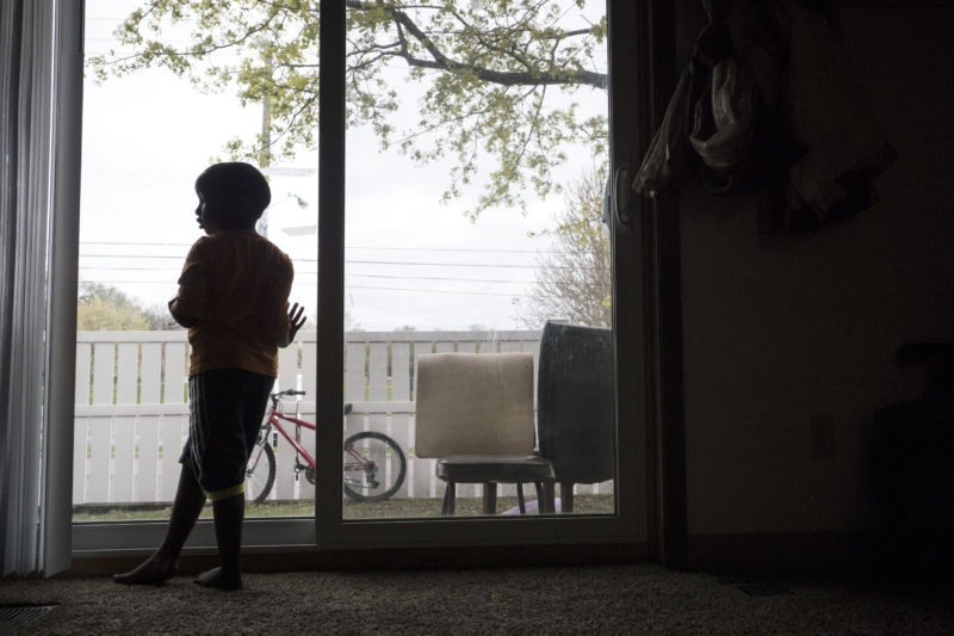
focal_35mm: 29
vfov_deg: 44.9
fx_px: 768
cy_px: 318
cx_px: 477
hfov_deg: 63.7
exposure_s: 1/640
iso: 1600
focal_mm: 14
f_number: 4
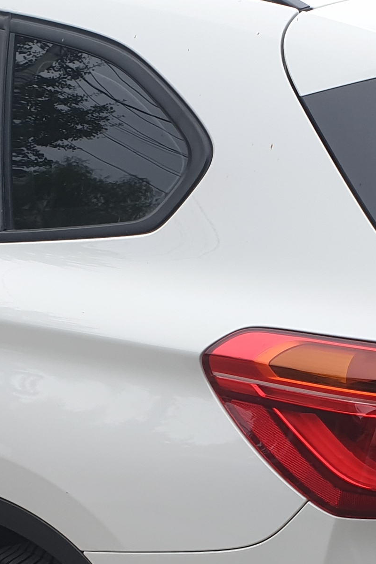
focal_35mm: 91
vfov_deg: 22.1
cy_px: 452
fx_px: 1425
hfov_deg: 15.0
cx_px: 239
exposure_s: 1/50
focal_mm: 4.3
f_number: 2.4
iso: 64
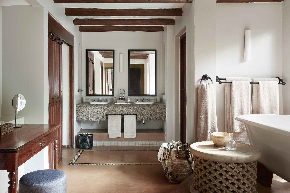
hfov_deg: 58.7
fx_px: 258
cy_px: 96
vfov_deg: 41.1
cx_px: 145
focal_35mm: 32
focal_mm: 32
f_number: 13
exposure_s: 6
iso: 100
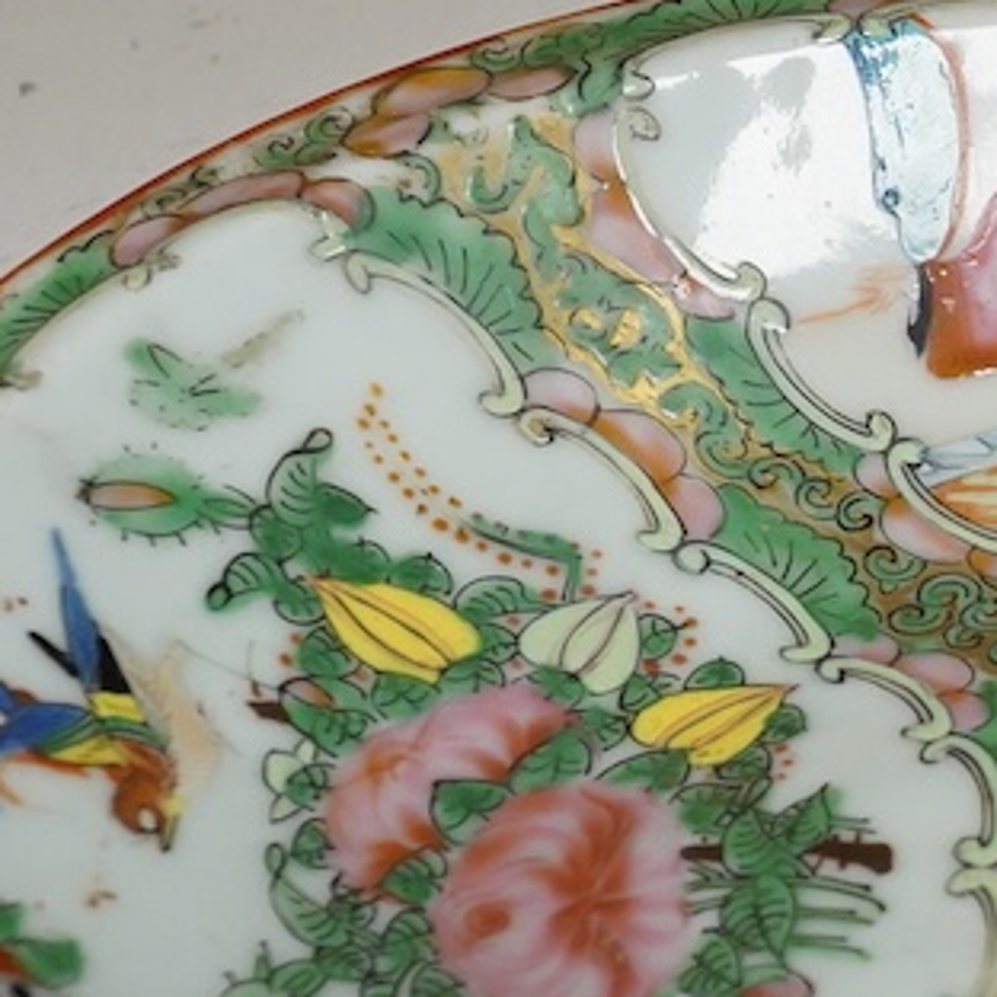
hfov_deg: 12.1
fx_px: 4497
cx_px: 1510
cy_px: 808
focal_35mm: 138
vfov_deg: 12.6
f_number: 10
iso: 2500
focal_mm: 30
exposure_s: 1/160
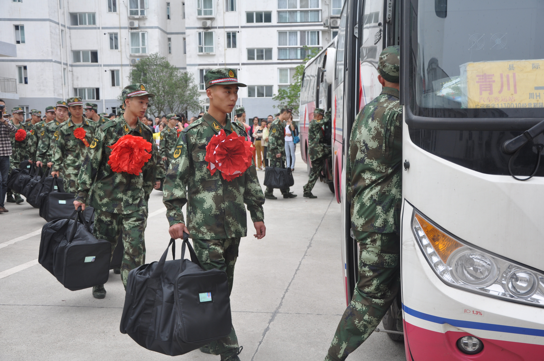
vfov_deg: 29.8
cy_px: 180
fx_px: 679
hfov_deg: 43.7
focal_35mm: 45
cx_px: 272
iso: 200
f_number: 6.3
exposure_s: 1/160
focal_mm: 30
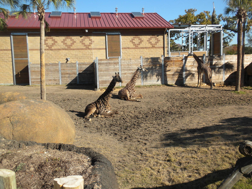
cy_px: 94
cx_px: 126
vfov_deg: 38.7
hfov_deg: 50.1
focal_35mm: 37
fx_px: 269
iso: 64
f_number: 10
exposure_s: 1/83.7
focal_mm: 6.6
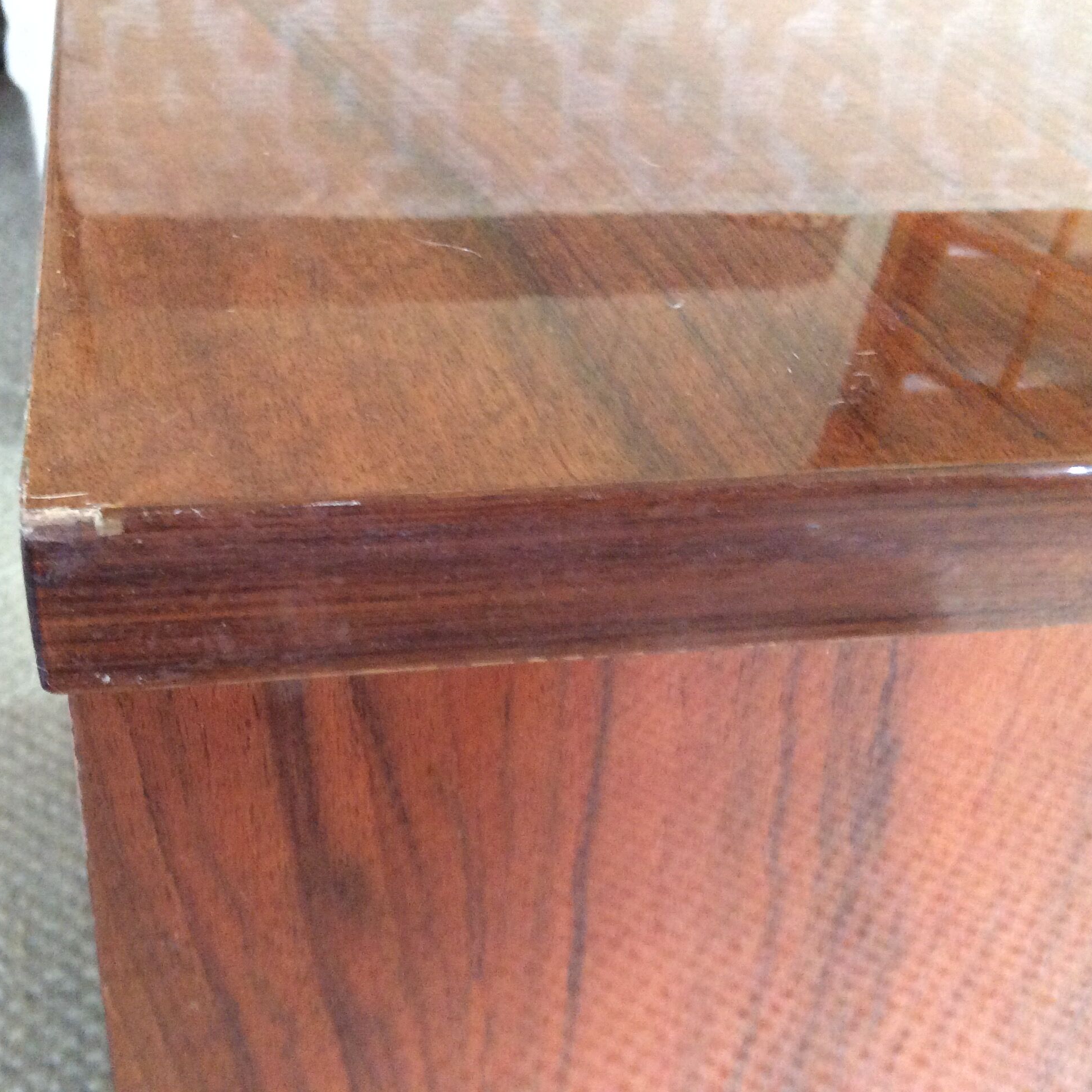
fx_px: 1356
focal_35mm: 38
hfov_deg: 43.4
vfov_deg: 43.9
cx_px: 397
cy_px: 544
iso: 250
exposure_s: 1/20
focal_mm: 3.3
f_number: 2.4
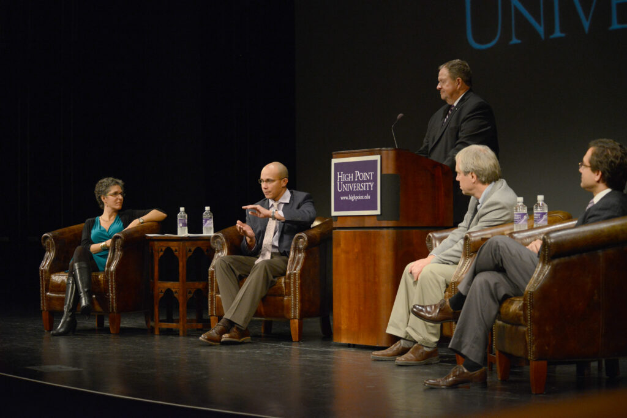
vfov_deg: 17.1
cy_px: 209
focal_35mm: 80
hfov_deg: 25.4
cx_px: 314
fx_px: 1393
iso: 2500
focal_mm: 80
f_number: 4.5
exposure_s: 1/200
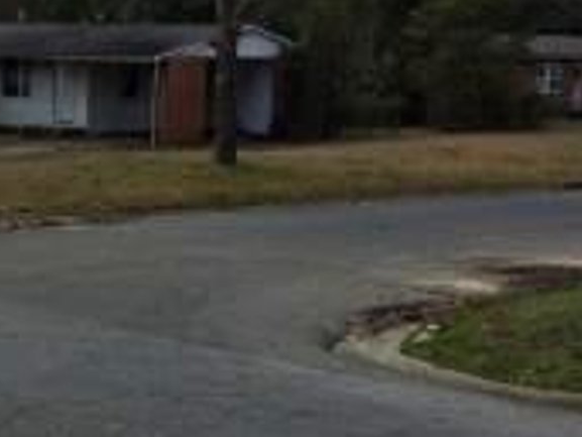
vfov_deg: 19.3
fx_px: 1278
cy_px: 151
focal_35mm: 76
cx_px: -91
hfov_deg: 23.7
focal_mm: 4.15
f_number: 2.2
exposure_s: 1/2933
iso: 32
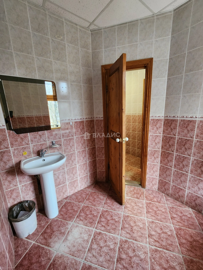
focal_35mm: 13
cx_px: 102
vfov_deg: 106.2
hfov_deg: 89.9
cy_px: 135
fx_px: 102
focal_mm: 2.2
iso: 640
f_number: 2.2
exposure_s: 1/33.3
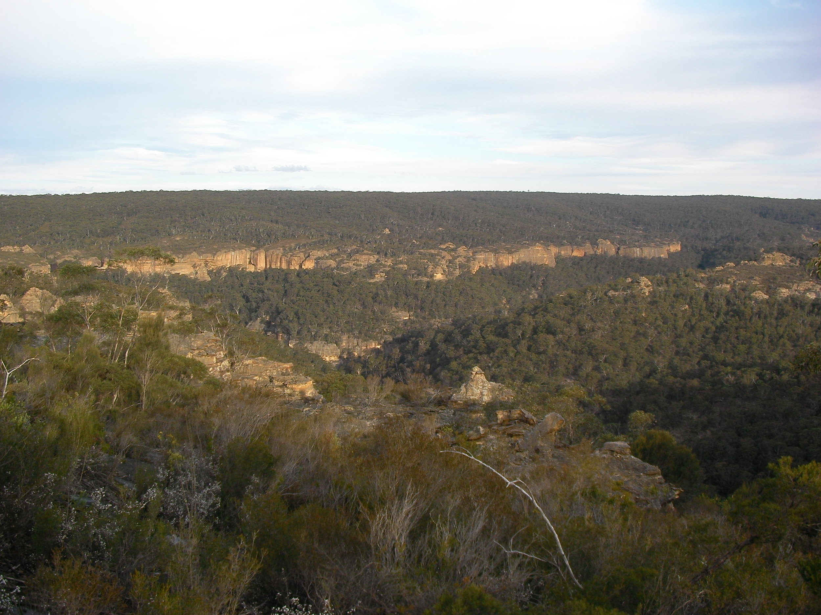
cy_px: 308
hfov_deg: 49.0
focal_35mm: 38
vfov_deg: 37.7
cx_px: 410
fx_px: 901
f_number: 3.5
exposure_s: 1/185
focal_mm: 6.3
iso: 50
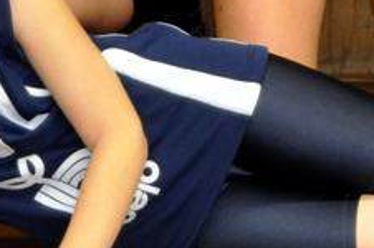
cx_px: 189
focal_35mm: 335
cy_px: -365
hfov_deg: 6.2
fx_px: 3471
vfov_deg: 4.0
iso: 800
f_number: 2.8
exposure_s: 1/60
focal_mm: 31
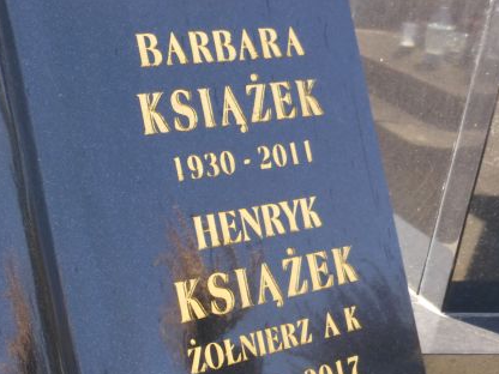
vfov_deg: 21.1
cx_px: 24
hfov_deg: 26.9
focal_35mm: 69
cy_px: 285
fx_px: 995
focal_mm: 4.9
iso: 80
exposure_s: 1/100
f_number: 3.3
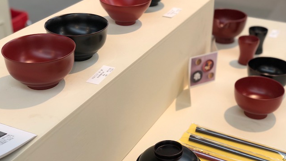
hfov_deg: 36.6
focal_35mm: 57
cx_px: 143
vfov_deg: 21.1
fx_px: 432
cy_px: 77
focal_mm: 6
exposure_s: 1/50
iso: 40
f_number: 2.4
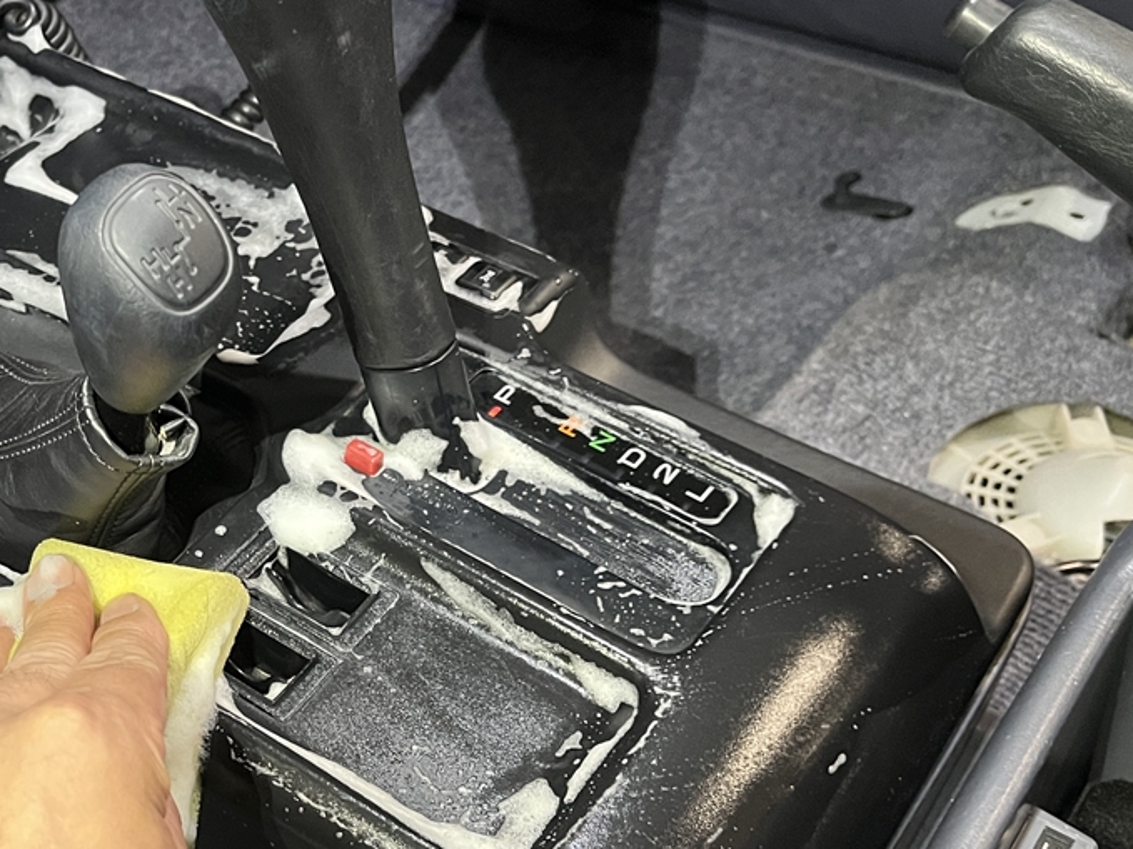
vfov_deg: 29.6
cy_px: 512
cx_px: 117
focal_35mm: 49
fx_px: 1604
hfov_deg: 36.5
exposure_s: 1/49
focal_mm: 5.1
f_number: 1.6
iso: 500
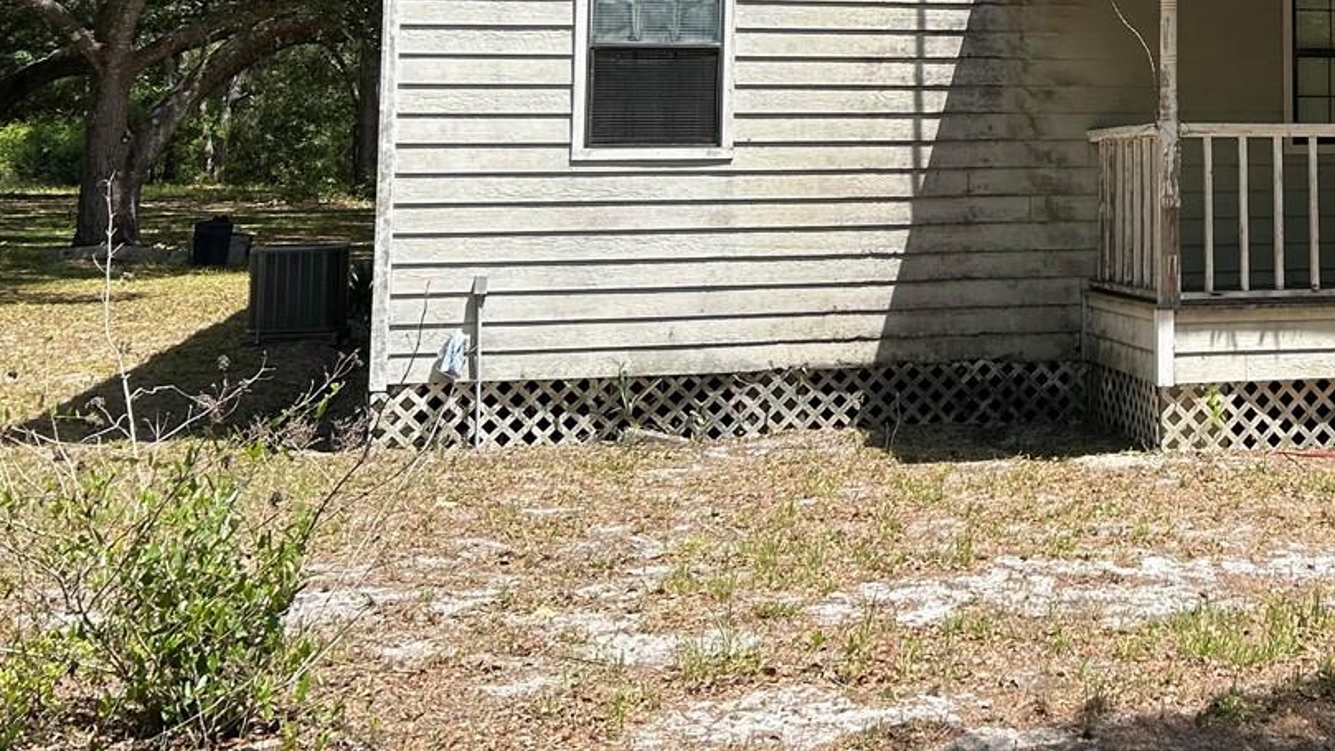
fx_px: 1982
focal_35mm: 56
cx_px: 1203
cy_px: -53
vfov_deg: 20.5
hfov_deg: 35.1
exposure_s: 1/2571
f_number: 1.5
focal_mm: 5.7
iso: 50
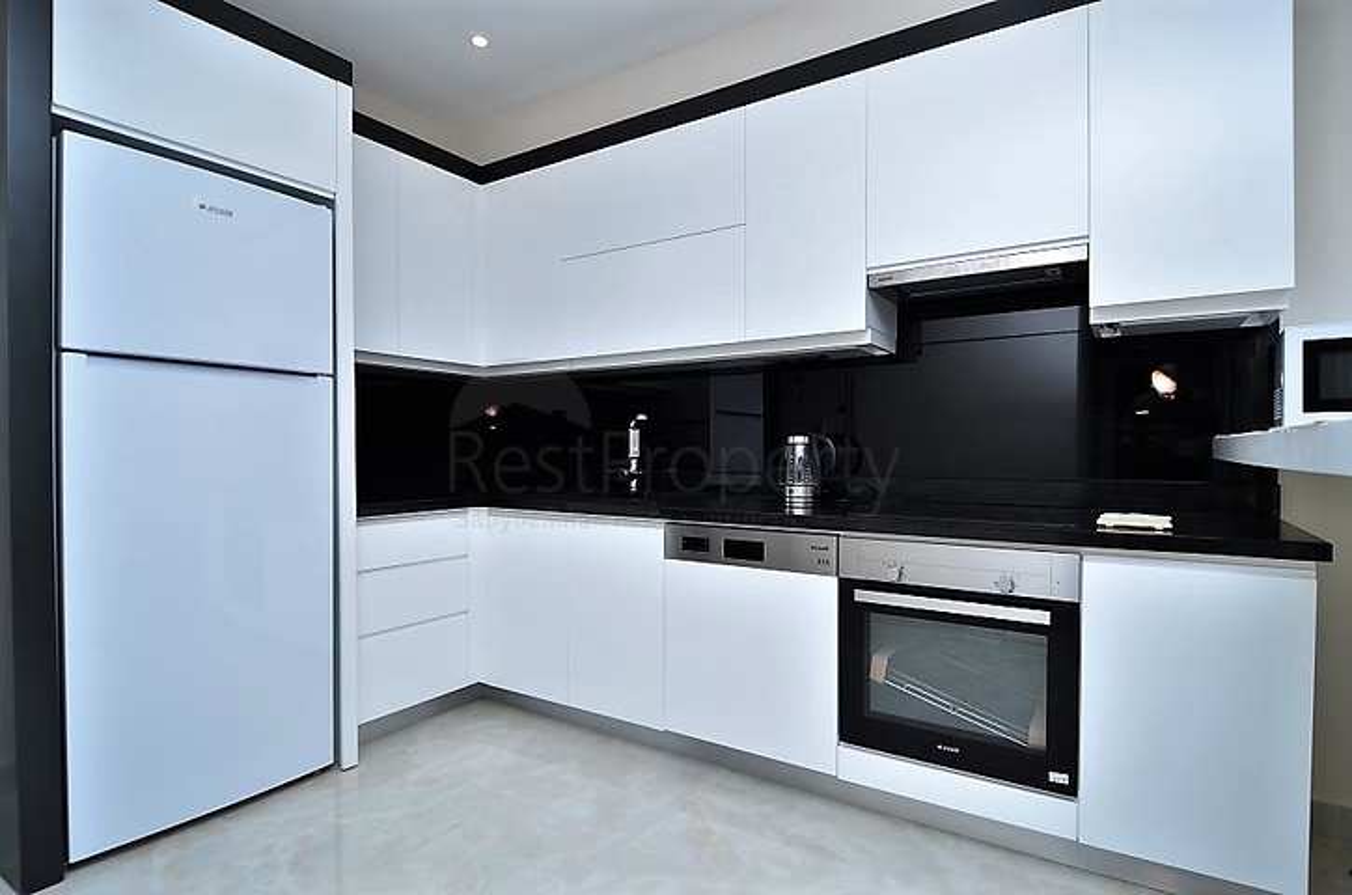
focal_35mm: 18
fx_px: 675
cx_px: 676
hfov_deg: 90.1
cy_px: 448
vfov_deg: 67.1
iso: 100
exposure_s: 1/60
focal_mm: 12
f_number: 4
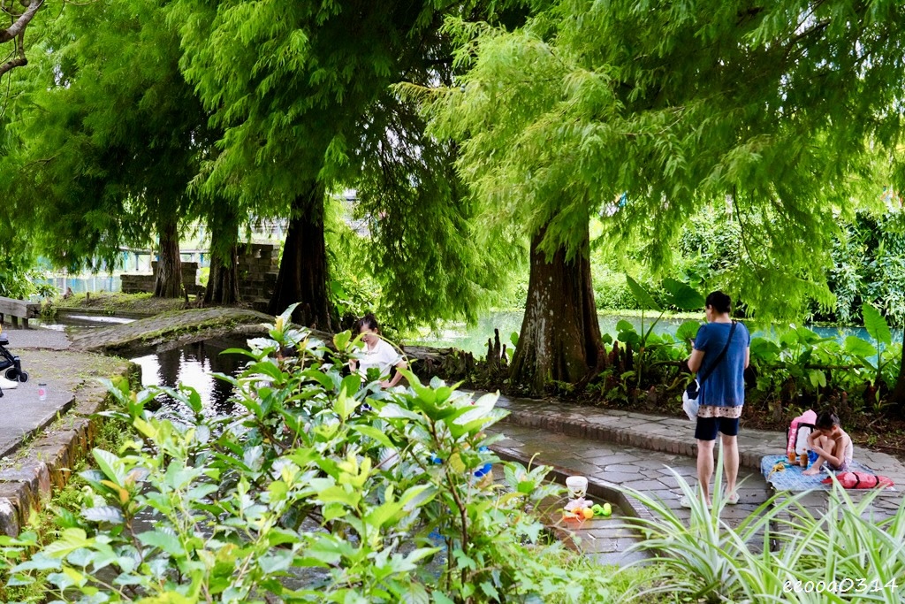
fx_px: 1156
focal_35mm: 46
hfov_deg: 42.7
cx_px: 452
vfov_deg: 29.3
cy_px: 302
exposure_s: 1/640
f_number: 8
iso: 6400
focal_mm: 46
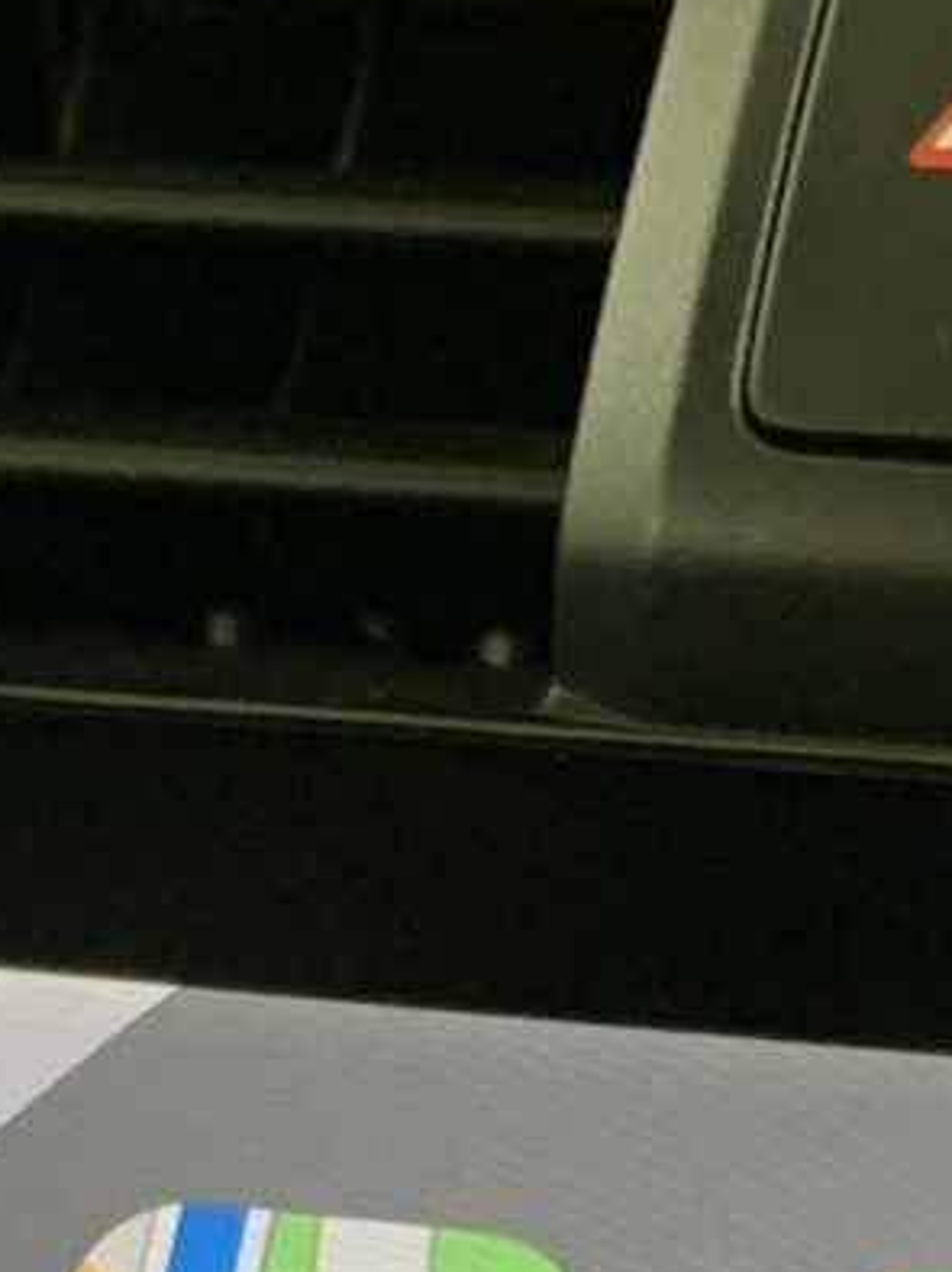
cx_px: 239
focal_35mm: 169
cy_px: 2170
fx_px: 6204
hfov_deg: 8.8
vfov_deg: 11.0
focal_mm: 4.25
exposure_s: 1/60
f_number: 1.8
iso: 100
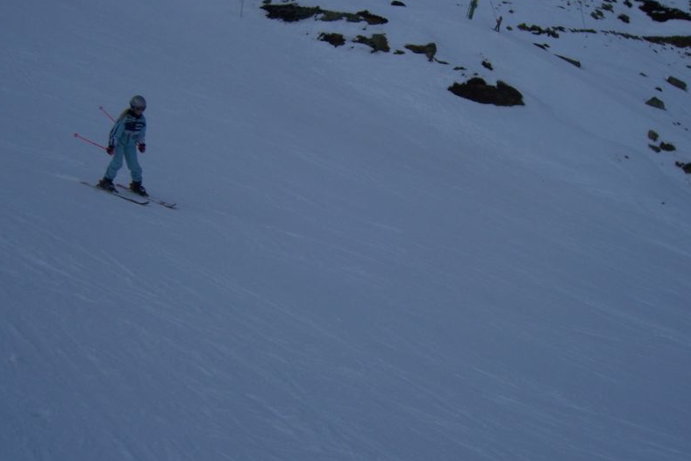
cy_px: 213
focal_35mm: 38
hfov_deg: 50.7
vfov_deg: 35.1
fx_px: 730
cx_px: 342
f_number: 4.5
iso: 80
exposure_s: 1/1000
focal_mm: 6.2
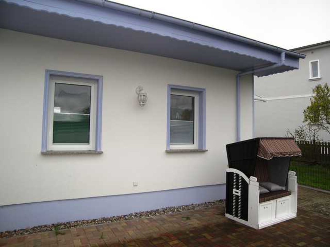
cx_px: 165
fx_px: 229
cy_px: 124
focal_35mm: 24
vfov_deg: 56.8
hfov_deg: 71.6
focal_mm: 5.1
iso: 50
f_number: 2.8
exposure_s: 1/320
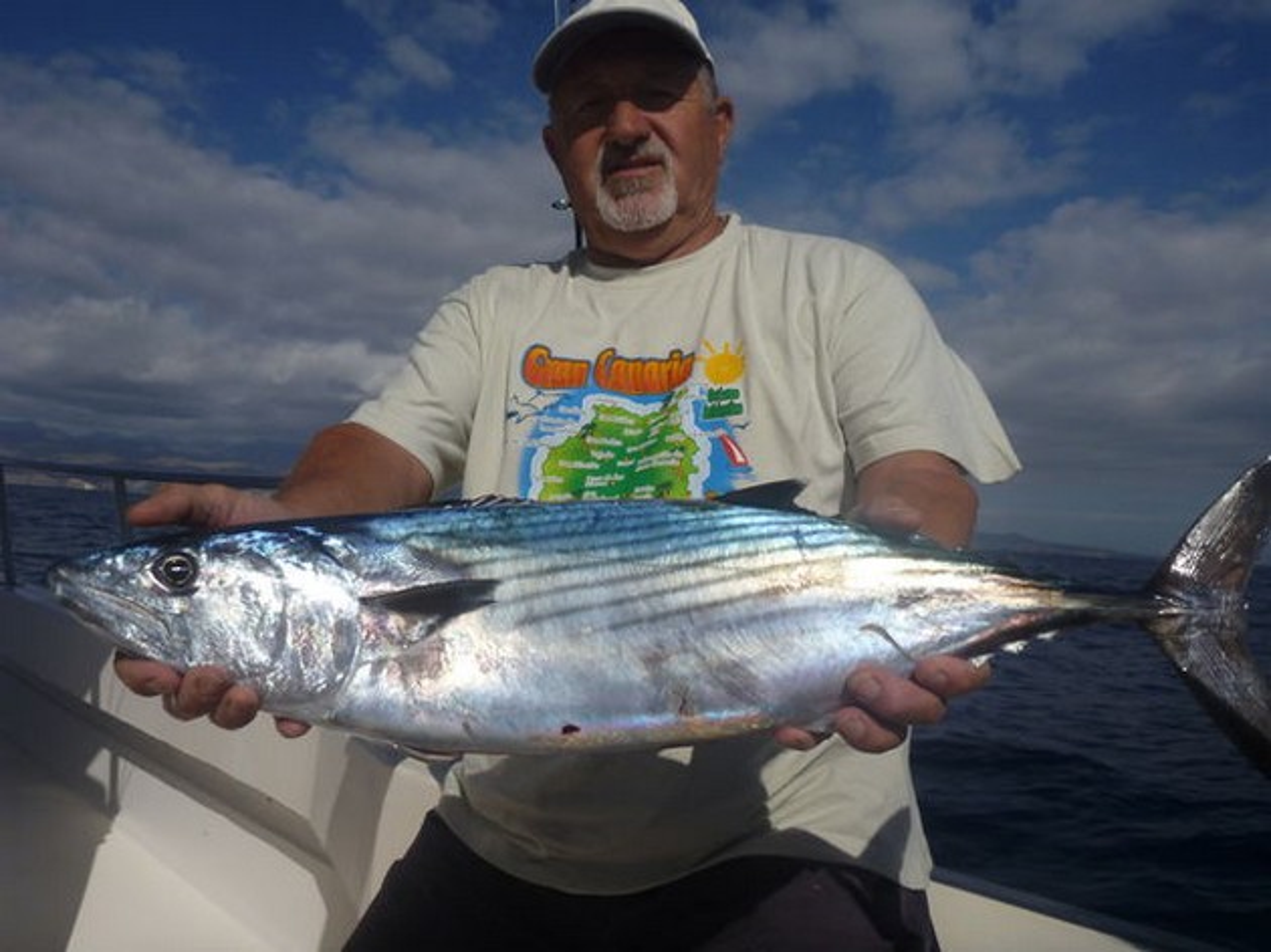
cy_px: 476
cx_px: 636
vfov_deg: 49.7
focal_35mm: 28
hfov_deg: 63.5
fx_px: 1028
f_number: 10
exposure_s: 1/500
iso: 100
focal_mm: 4.9
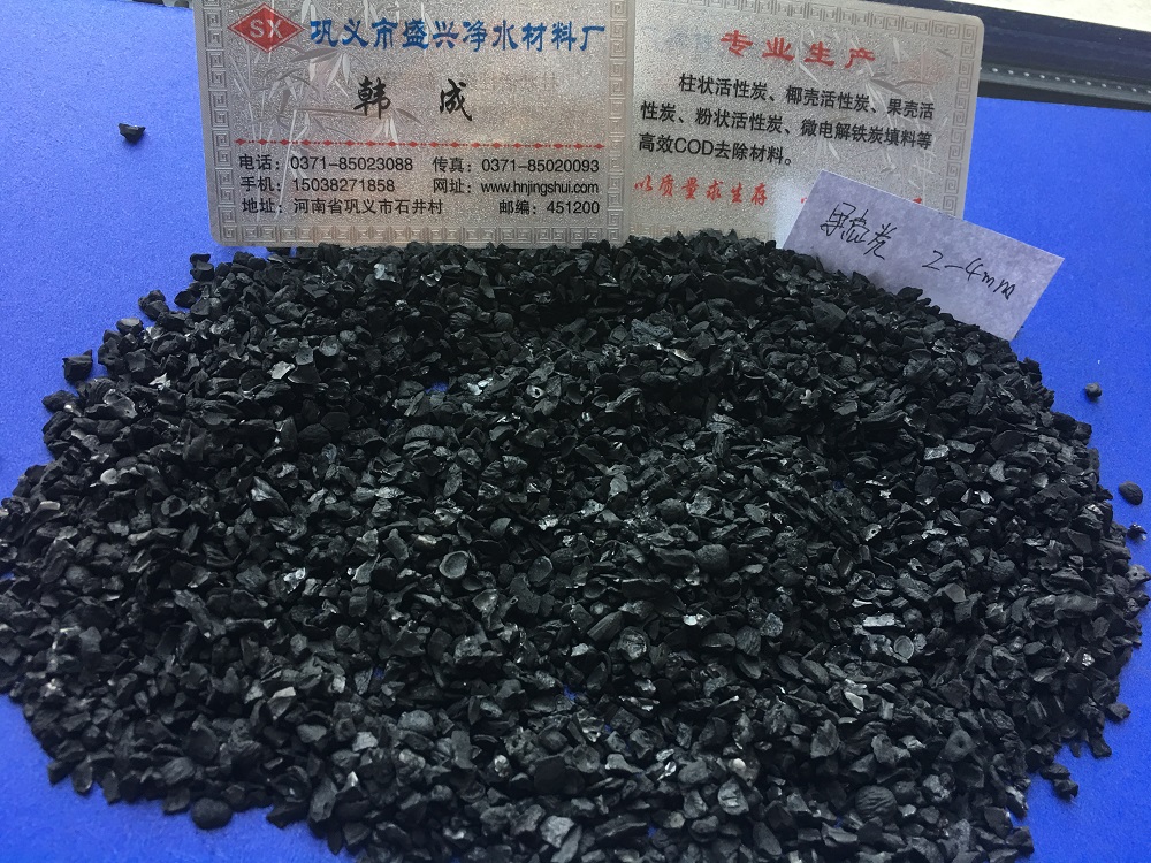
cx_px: 576
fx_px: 964
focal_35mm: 29
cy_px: 432
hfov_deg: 61.7
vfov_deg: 48.2
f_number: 2.2
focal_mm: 4.15
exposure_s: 1/33
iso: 32
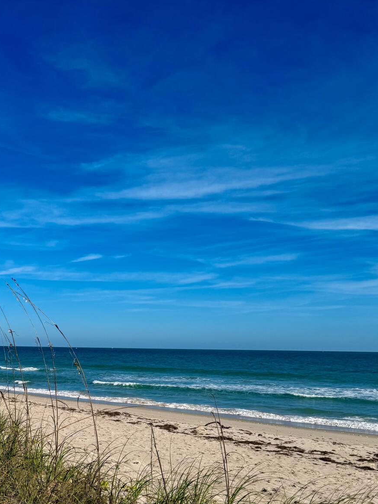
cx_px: 69
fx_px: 597
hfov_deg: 33.9
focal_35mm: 41
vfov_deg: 44.4
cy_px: 371
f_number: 1.78
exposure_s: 1/10309
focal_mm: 6.76
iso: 80
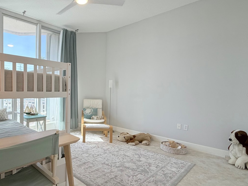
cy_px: 96
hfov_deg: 73.1
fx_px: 158
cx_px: 75
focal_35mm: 22
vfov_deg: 61.1
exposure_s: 1/120
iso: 125
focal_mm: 2.22
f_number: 2.2
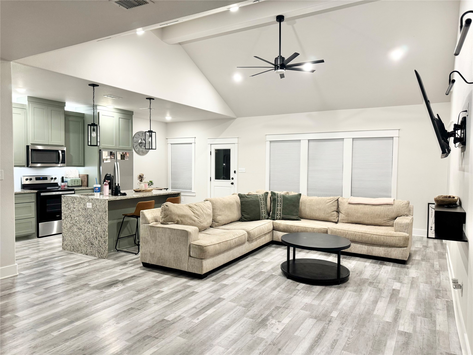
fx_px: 328
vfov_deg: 56.8
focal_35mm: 24
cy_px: 178
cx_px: 236
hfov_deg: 71.6
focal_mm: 6.76
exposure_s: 1/60
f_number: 1.78
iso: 160
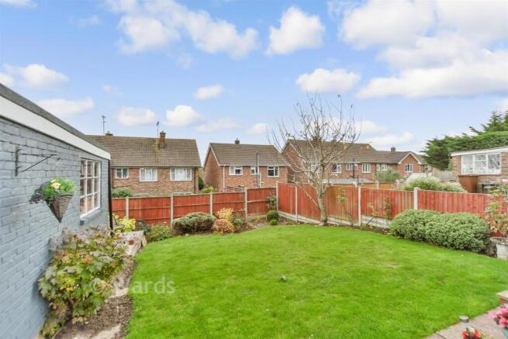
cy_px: 170
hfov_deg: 100.4
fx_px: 212
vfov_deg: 77.4
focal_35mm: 15
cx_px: 254
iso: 500
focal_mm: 10
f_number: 5
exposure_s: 1/100
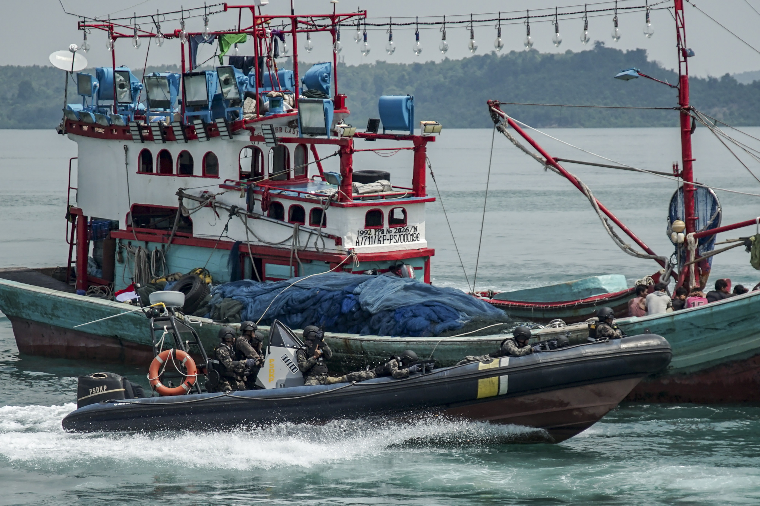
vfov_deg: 10.8
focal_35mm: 127
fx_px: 2679
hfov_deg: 16.1
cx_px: 380
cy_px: 253
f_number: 4
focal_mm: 85
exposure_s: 1/4000
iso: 250
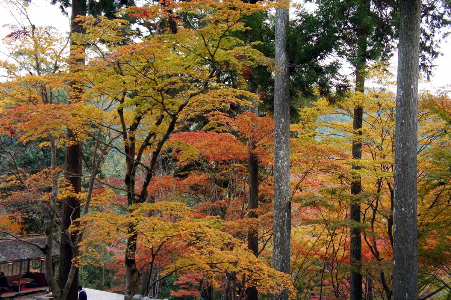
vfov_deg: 29.8
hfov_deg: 43.6
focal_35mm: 45
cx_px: 226
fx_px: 563
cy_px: 150
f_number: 4.5
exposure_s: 1/100
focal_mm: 30
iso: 800
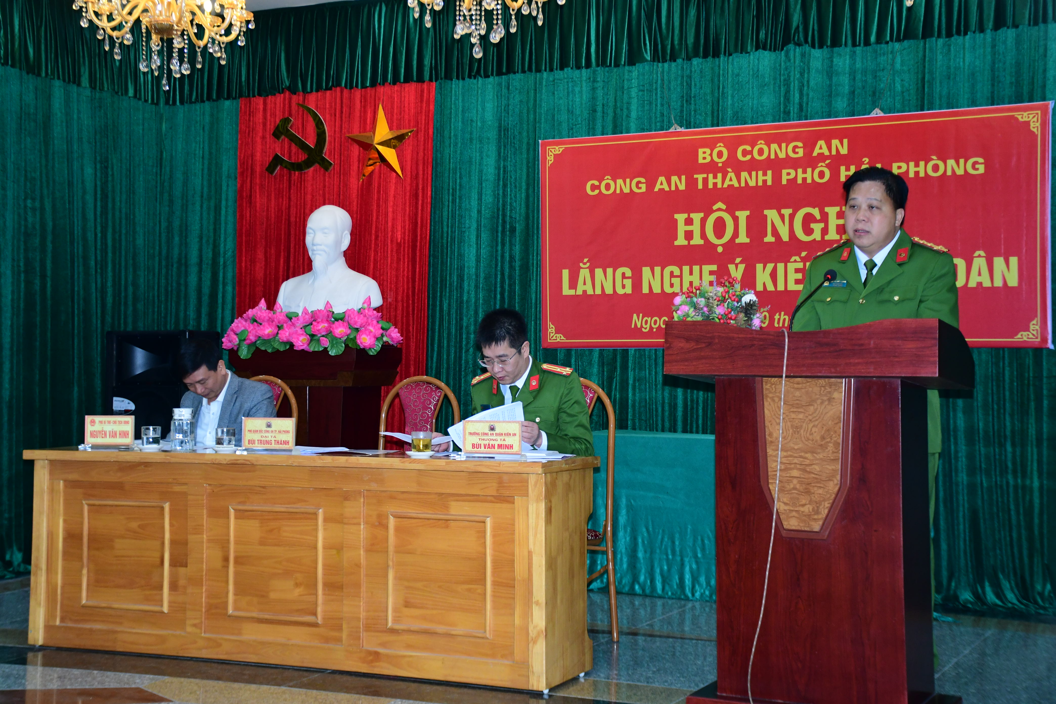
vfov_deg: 25.8
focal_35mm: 52
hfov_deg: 37.9
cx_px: 528
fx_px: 1540
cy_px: 352
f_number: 4.2
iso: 1250
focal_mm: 35
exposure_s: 1/200
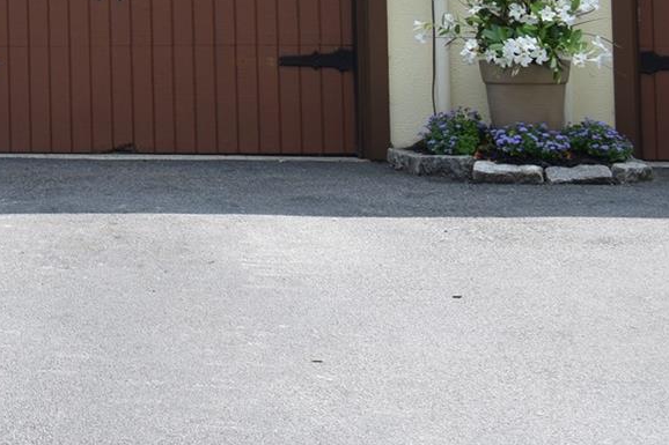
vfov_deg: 11.2
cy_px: -255
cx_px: -420
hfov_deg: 15.7
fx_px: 2174
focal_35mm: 117
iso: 200
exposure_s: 1/320
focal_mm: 22
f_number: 9
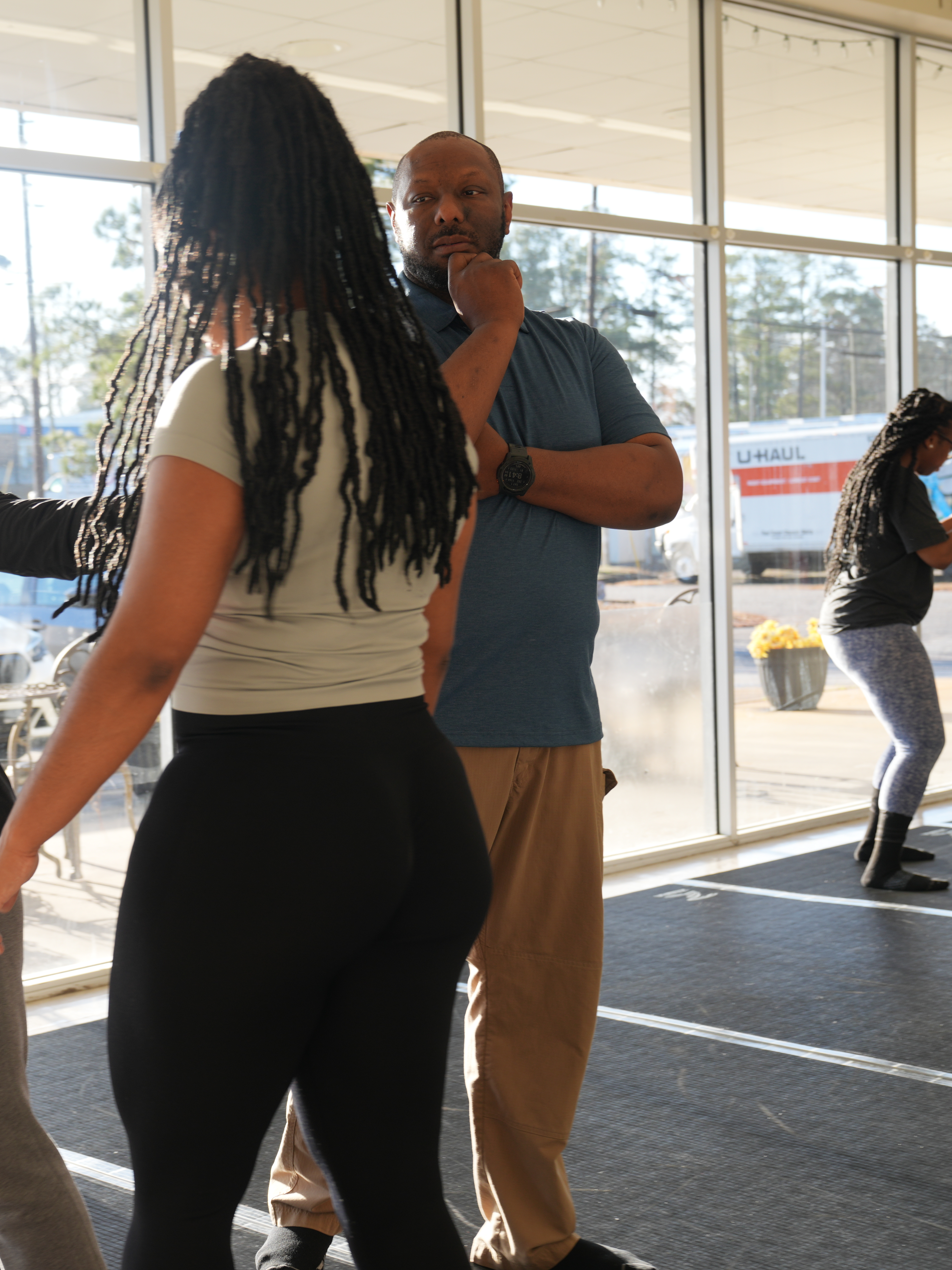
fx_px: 2127
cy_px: 671
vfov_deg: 33.2
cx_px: 278
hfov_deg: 25.0
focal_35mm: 58
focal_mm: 38
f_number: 4.5
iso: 100
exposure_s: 1/100
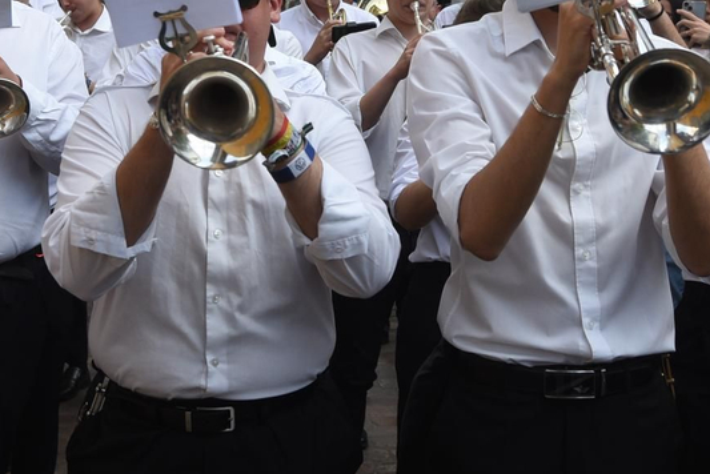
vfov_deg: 18.8
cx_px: 324
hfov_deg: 28.0
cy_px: 95
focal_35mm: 72
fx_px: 1421
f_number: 4
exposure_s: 1/320
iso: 220
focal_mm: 24
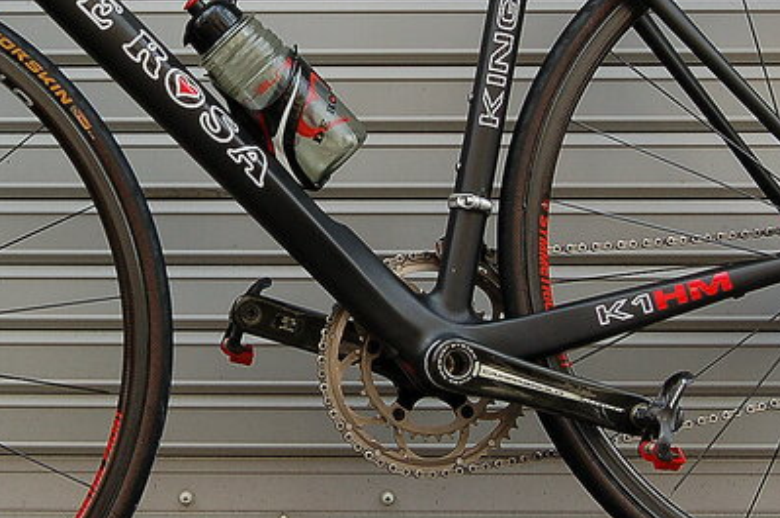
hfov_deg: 20.4
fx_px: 2164
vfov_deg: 13.6
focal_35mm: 100
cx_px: 260
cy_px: 110
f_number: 6.3
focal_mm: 26
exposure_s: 1/160
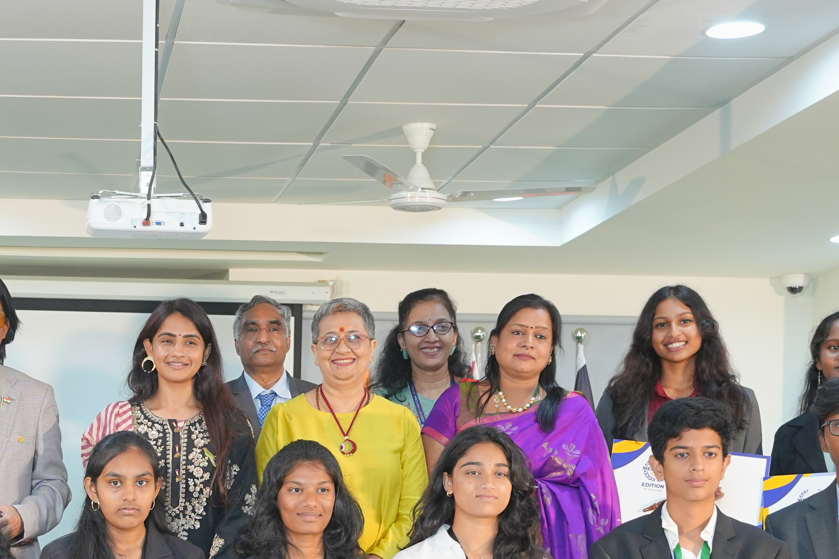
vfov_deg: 17.0
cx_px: 61
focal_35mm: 79
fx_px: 1835
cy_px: 545
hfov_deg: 24.9
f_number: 4
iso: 800
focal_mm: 31.3
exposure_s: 1/125
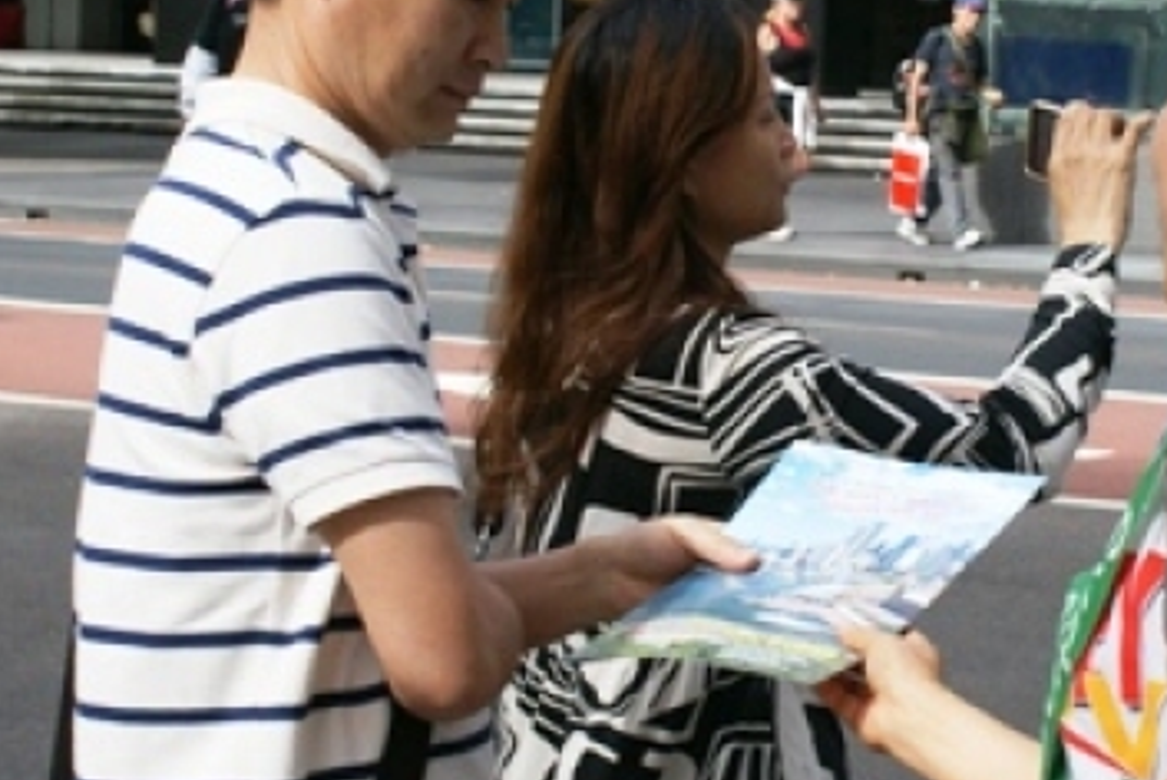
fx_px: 3963
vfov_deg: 11.2
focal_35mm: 122
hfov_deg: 16.6
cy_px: 385
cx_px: 1022
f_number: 9
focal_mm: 35
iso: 200
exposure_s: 1/320
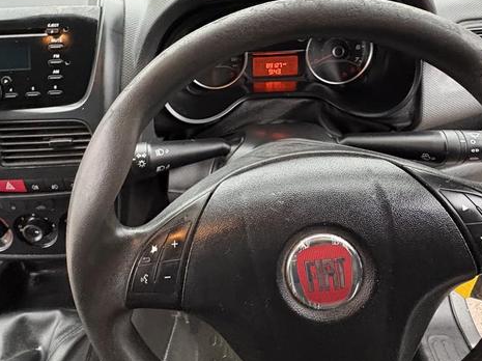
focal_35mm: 27
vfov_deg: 50.3
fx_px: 376
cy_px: 117
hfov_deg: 65.2
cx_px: 215
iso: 800
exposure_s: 1/43
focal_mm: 2.22
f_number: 2.2
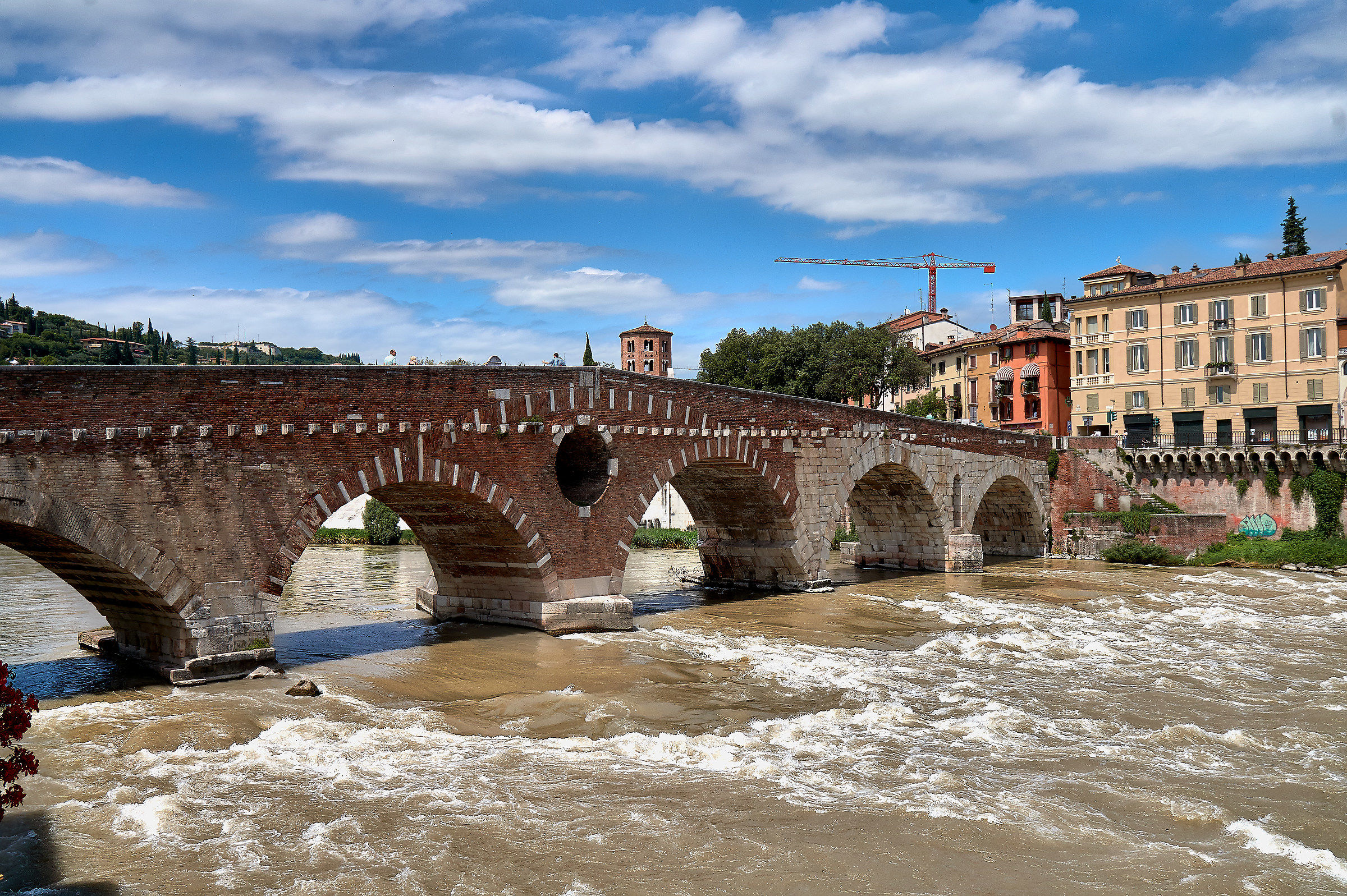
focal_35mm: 32
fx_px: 1178
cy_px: 448
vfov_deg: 41.7
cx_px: 674
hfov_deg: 59.5
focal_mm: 21
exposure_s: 1/250
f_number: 11
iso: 100
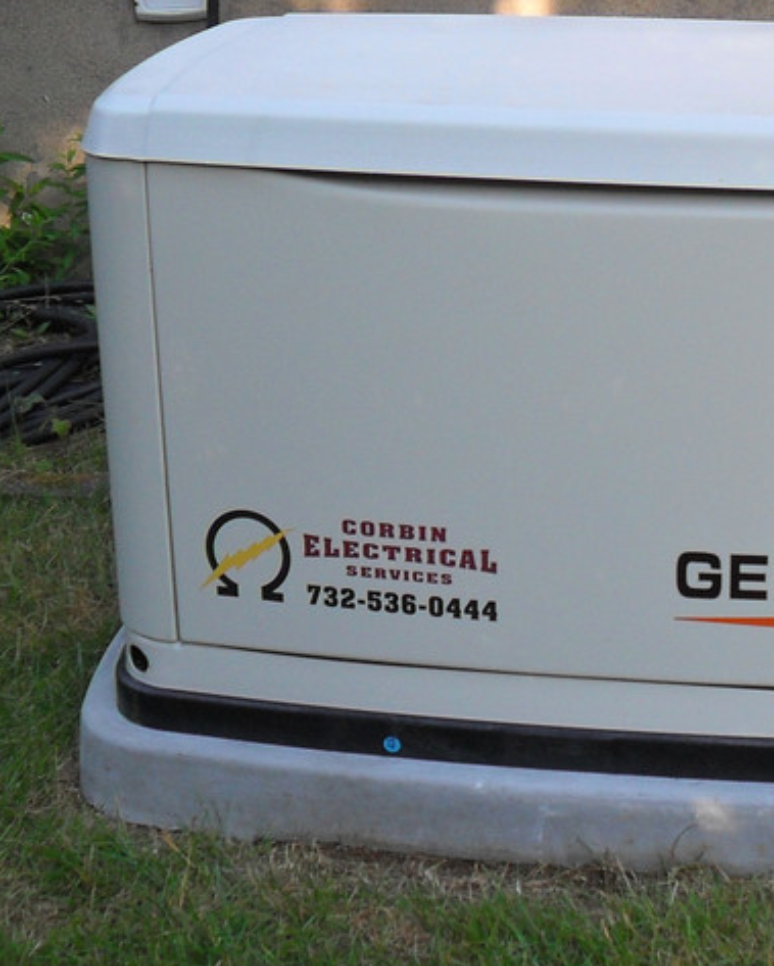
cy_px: 421
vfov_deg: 24.7
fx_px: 2203
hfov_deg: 19.6
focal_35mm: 77
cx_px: 677
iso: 100
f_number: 2.8
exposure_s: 1/250
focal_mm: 6.2
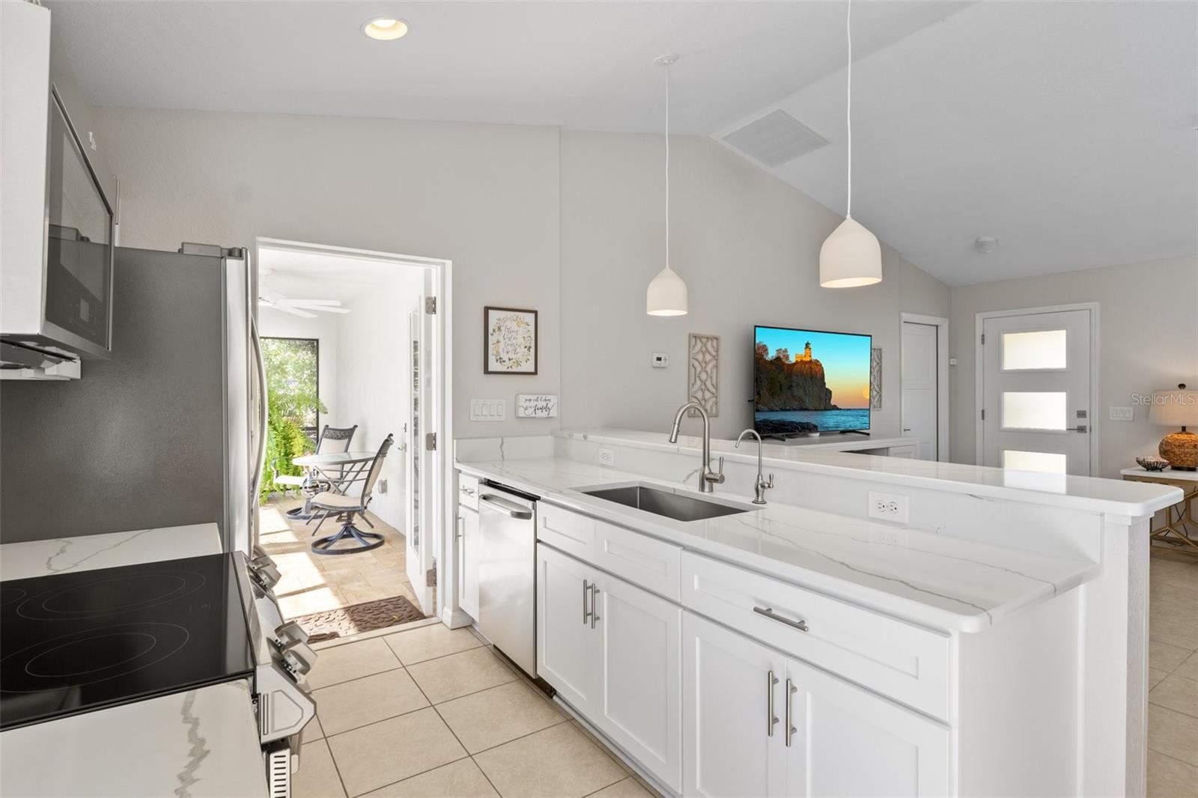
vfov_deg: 67.8
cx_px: 599
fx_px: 594
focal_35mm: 18
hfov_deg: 90.5
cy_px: 399
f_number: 9
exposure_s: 1/4
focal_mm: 11.9
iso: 100
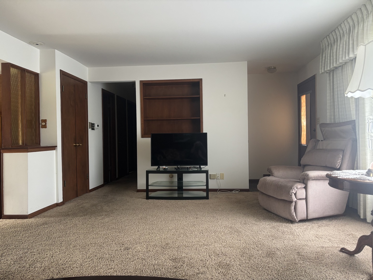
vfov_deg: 53.1
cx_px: 186
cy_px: 140
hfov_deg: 67.3
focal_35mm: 26
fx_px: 280
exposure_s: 1/60
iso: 160
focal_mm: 5.96
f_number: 1.6
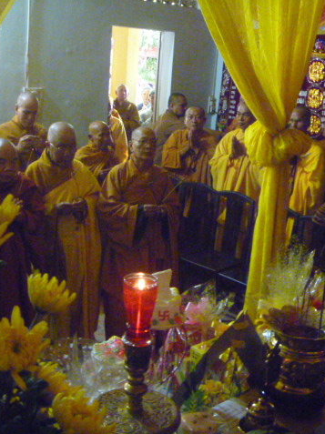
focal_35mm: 47
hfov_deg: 30.8
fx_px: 589
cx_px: 168
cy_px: 217
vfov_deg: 40.5
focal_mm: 6.3
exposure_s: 1/15
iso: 1600
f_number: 3.5
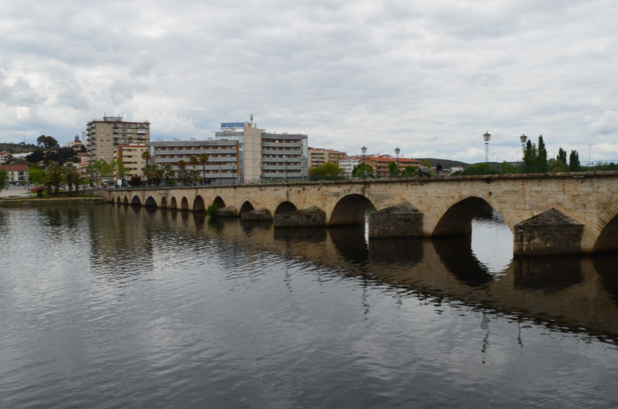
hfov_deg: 57.3
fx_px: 565
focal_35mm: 33
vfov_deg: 39.8
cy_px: 211
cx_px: 316
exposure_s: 1/125
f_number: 11
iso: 100
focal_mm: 18
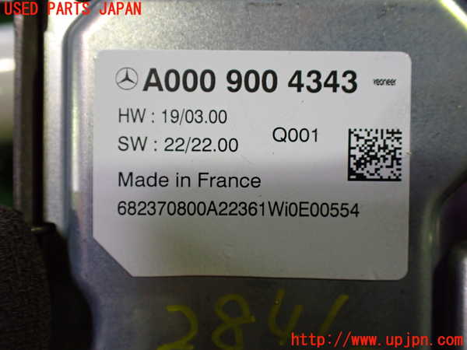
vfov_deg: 46.8
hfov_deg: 60.0
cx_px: 234
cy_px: 175
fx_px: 405
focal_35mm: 30
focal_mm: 5.4
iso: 640
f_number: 2.3
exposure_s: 1/125
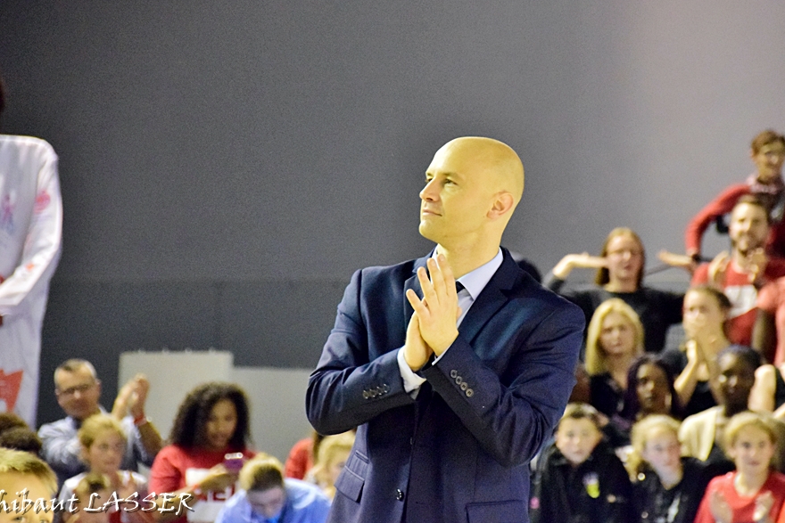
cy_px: 243
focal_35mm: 254
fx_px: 5529
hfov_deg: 8.1
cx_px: 403
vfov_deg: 5.4
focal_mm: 155
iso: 6400
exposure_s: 1/200
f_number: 5.6
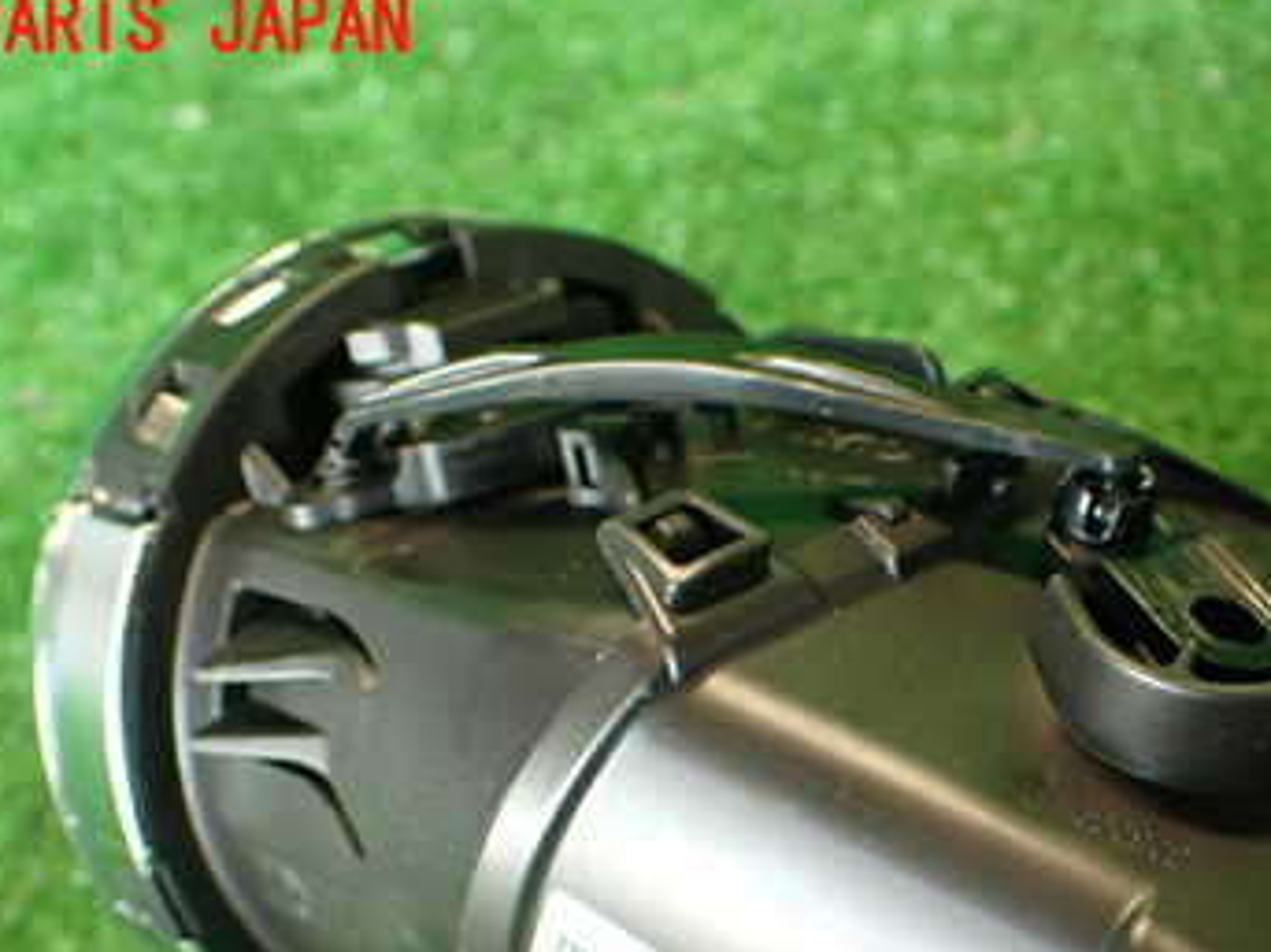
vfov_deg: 25.5
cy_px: 815
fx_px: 2055
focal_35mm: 56
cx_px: 849
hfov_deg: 34.0
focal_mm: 5.79
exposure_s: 1/30
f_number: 2.4
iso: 250
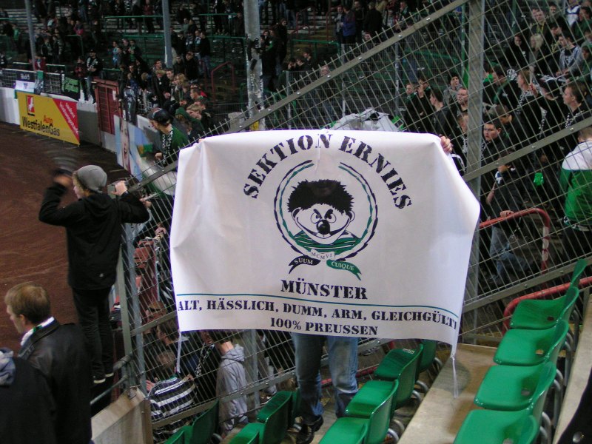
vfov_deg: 30.9
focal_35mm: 47
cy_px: 222
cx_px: 296
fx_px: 804
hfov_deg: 40.4
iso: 200
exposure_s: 1/25
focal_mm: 7.3
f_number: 2.8
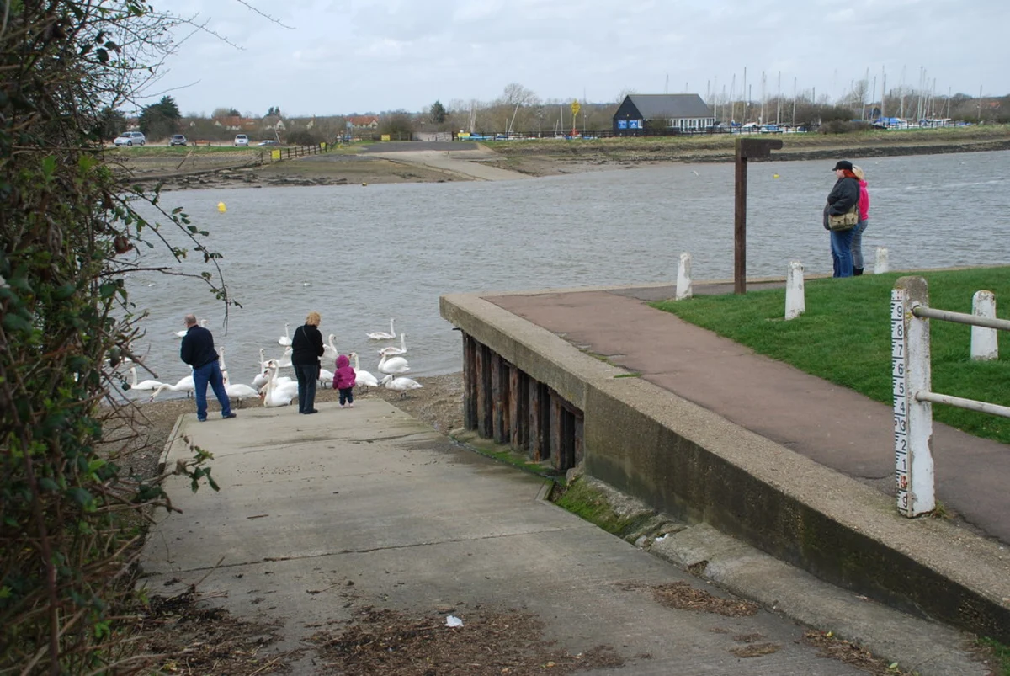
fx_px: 1180
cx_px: 505
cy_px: 338
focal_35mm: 42
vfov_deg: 32.0
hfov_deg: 46.4
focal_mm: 28
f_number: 8
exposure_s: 1/80
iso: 200
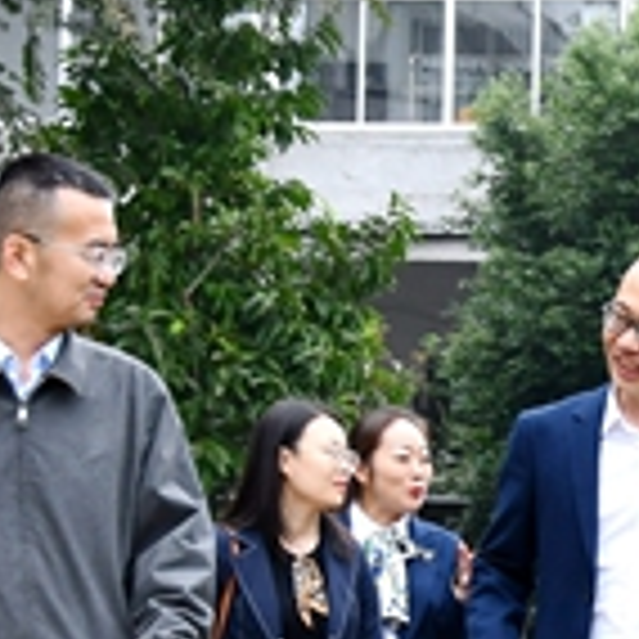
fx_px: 3195
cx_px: 1058
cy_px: 664
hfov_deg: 10.9
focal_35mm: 153
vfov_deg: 11.3
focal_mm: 27
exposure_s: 1/250
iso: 400
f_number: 4.5
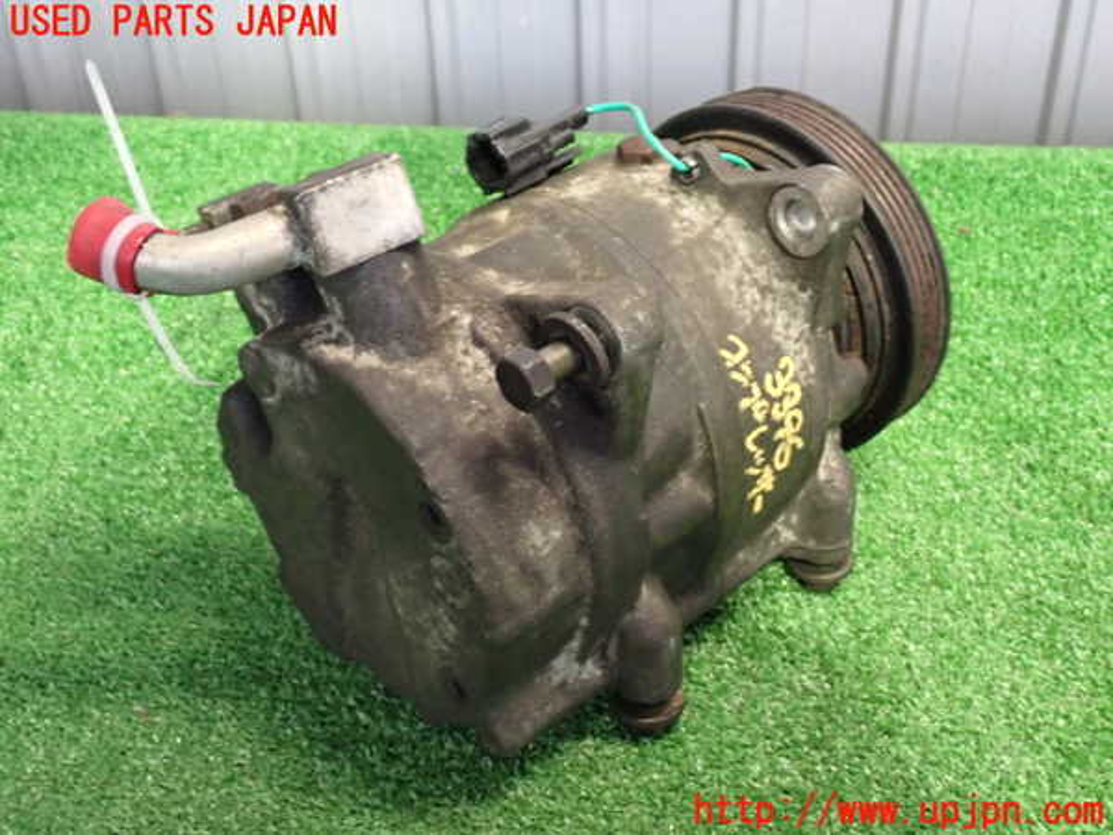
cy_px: 418
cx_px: 556
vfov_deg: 30.9
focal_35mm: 47
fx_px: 1511
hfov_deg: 40.4
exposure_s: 1/20
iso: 800
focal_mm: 8.4
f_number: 3.1
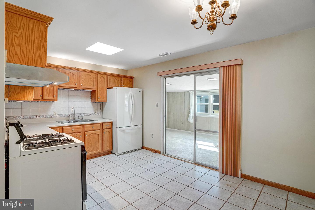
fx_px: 149
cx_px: 158
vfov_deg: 70.5
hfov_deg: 93.3
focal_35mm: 17
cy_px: 105
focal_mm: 17
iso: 1250
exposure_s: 1/30
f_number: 8
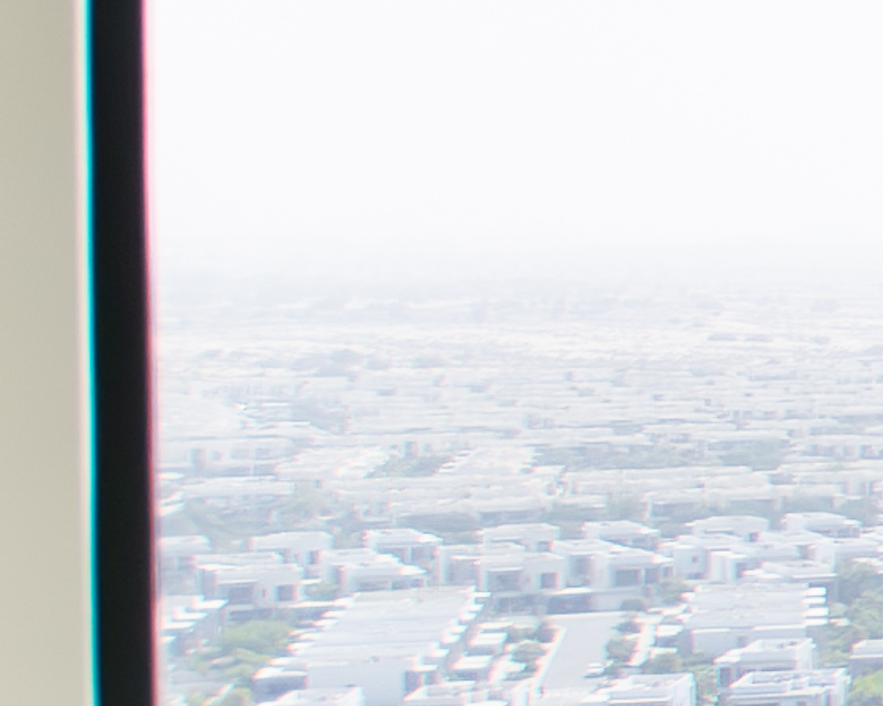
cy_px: 340
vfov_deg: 13.3
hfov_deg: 8.6
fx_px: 3031
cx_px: 3387
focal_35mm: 116
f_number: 3.5
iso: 100
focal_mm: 10
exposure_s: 1/640
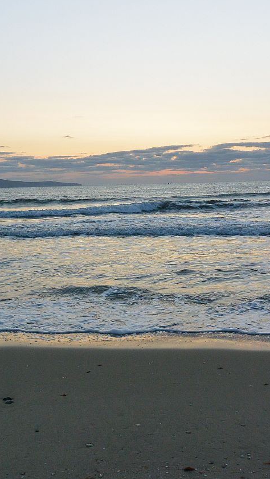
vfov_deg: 47.3
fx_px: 547
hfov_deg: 27.7
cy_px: 239
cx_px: 135
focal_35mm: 43
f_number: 3.5
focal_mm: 10
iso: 360
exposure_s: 1/125
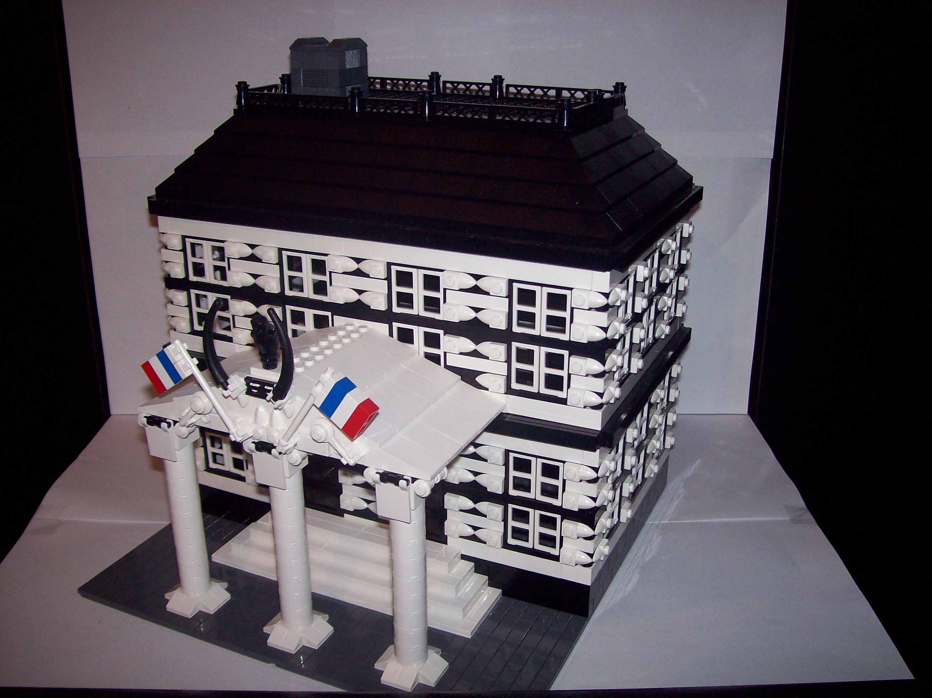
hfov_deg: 51.4
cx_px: 466
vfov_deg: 39.6
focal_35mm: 36
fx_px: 969
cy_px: 349
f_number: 2.7
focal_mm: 6
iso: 80
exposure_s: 1/64
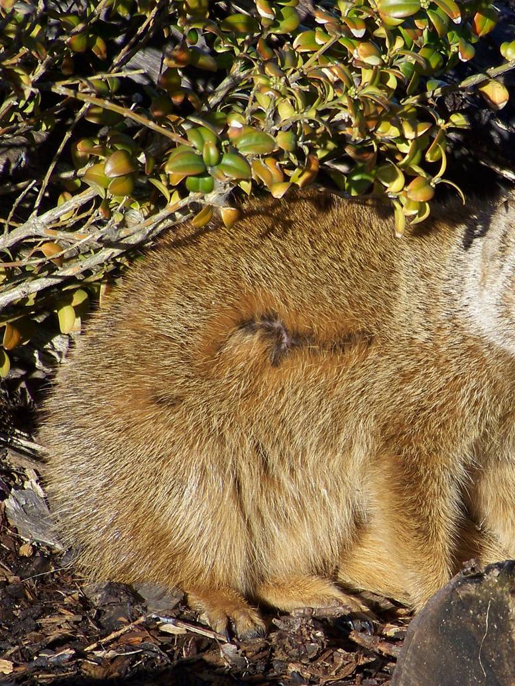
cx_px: 430
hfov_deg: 2.2
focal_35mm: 667
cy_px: 342
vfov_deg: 3.0
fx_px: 13231
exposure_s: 1/250
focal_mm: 70.2
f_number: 4.8
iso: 64
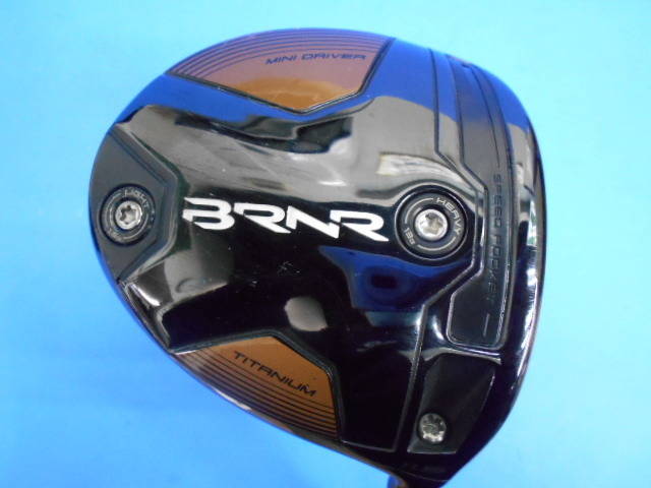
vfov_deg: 53.1
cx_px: 326
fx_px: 489
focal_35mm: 26
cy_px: 244
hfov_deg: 67.3
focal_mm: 4.6
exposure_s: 1/50
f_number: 3.2
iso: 800
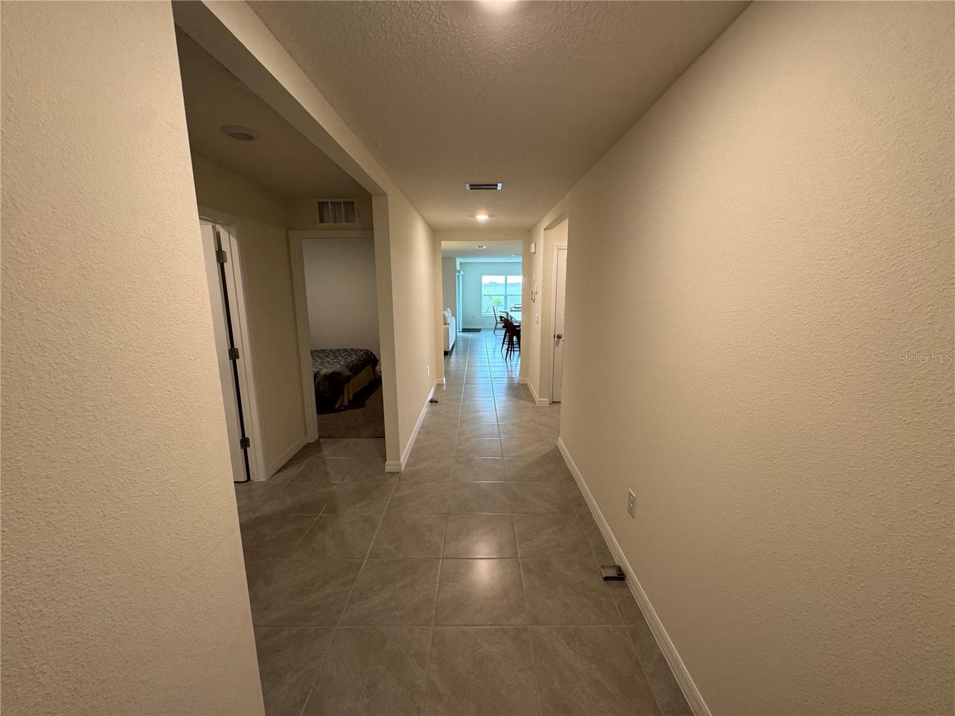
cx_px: 478
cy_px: 358
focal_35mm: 14
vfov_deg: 85.7
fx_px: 386
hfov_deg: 102.1
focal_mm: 2.22
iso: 200
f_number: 2.2
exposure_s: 1/60
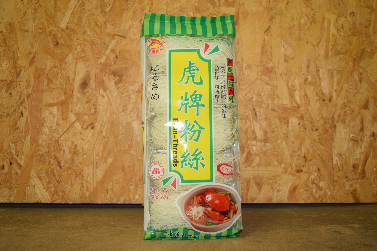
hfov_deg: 51.3
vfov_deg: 35.5
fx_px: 393
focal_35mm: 38
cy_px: 126
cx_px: 188
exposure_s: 1/60
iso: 1250
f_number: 4.5
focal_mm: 25
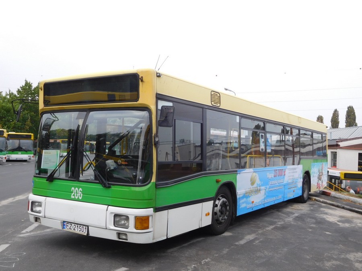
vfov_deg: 40.7
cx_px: 181
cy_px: 136
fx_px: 366
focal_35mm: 35
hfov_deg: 52.6
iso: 125
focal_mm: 6.2
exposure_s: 1/400
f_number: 3.8
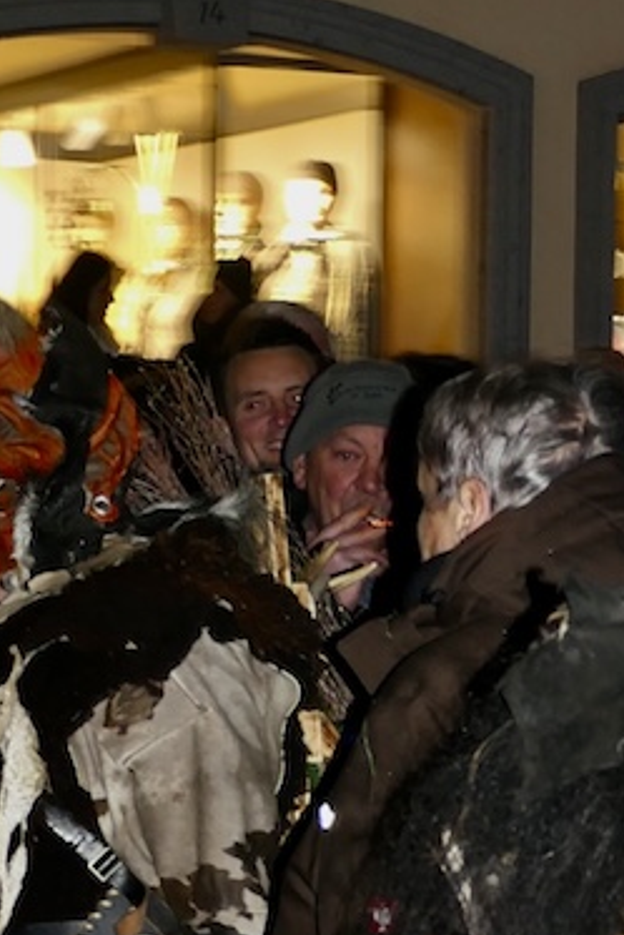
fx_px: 3948
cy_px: 969
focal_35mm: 152
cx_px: 823
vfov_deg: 13.3
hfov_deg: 8.9
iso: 320
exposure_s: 1/8
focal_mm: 17.8
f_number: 3.6
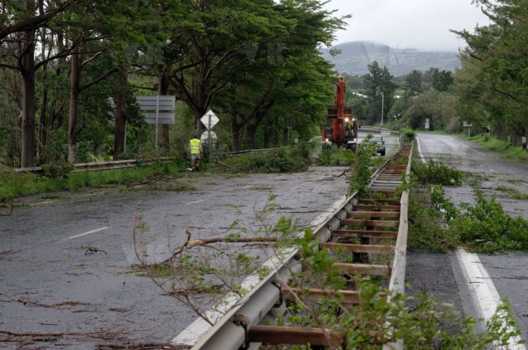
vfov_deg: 13.0
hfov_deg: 19.5
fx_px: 1537
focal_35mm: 105
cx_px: 264
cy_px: 175
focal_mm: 70
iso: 1600
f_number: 9
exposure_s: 1/320
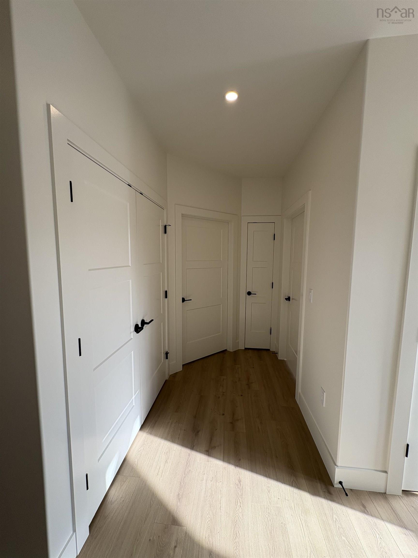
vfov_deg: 102.1
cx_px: 209
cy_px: 279
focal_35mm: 14
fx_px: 225
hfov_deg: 85.7
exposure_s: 1/190
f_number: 2.2
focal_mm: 2.22
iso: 40
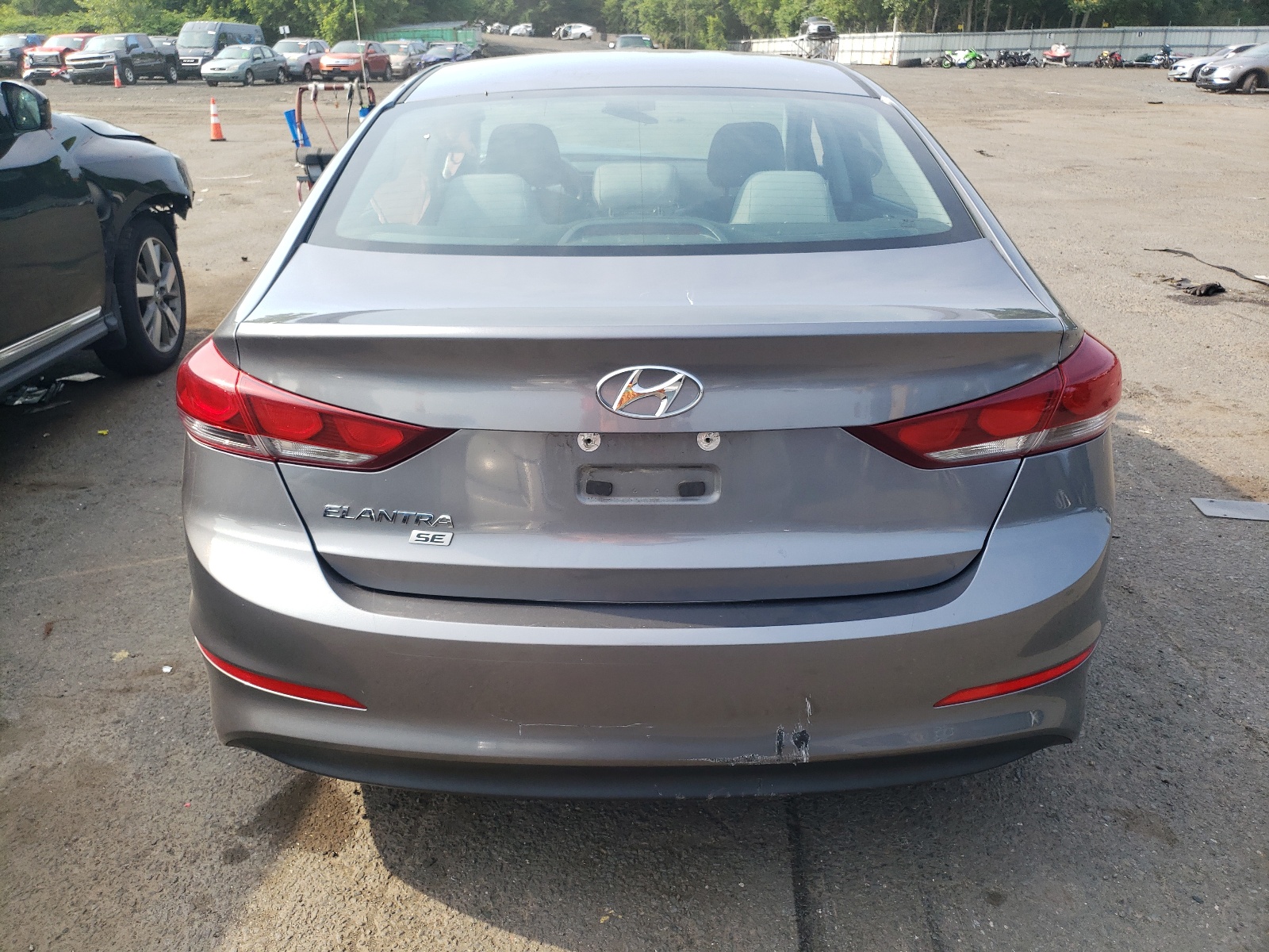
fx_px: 953
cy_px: 476
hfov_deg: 67.3
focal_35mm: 26
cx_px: 634
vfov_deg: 53.1
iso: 50
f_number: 1.5
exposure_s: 1/769
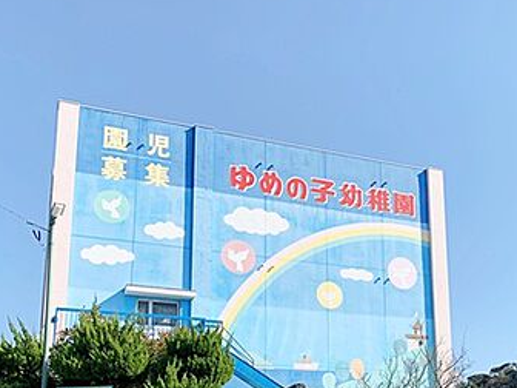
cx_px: 369
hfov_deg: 38.9
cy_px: 335
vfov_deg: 29.3
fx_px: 717
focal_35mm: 48
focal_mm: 4.25
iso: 25
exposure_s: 1/2208
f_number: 1.8
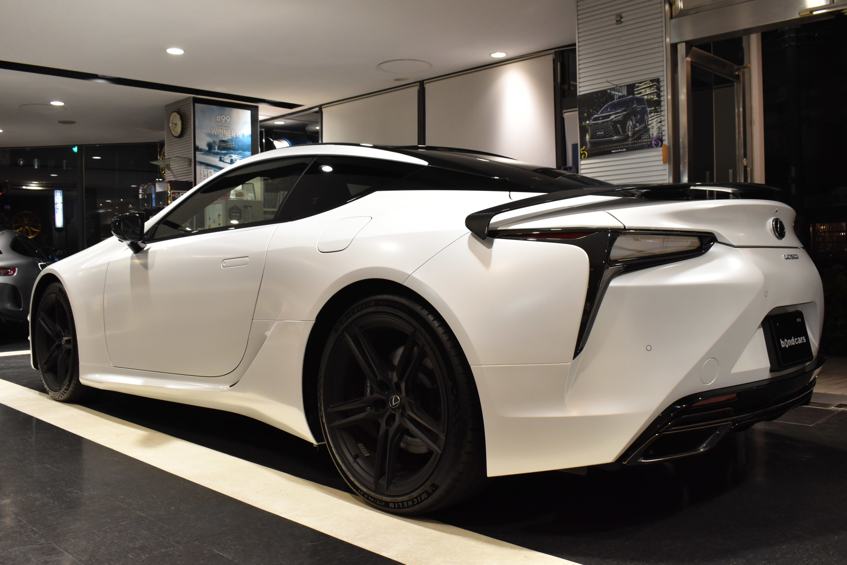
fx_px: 776
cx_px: 424
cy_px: 282
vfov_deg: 40.0
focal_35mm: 33
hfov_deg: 57.2
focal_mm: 22
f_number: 8
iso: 1100
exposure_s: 1/30
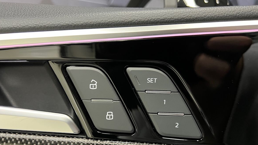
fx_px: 198
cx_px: 130
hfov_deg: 66.1
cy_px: 88
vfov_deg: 40.0
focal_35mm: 29
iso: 500
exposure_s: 1/38
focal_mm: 5.7
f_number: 1.5
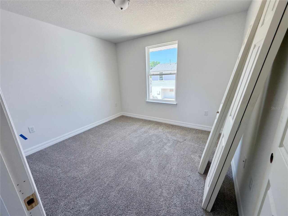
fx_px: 116
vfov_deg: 85.7
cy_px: 108
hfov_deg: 102.1
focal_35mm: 14
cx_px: 144
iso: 64
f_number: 2.2
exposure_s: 1/135
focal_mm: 2.22
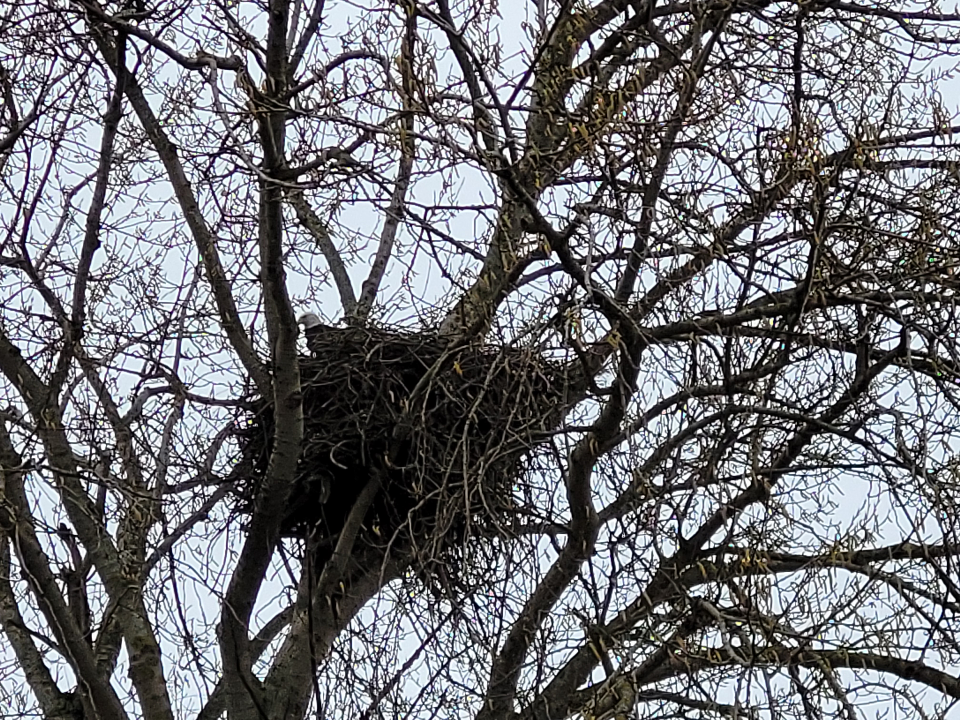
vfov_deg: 19.4
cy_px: 360
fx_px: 2108
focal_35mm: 76
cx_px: 480
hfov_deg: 25.7
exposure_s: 1/809
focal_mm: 7.12
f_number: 2.4
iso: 25
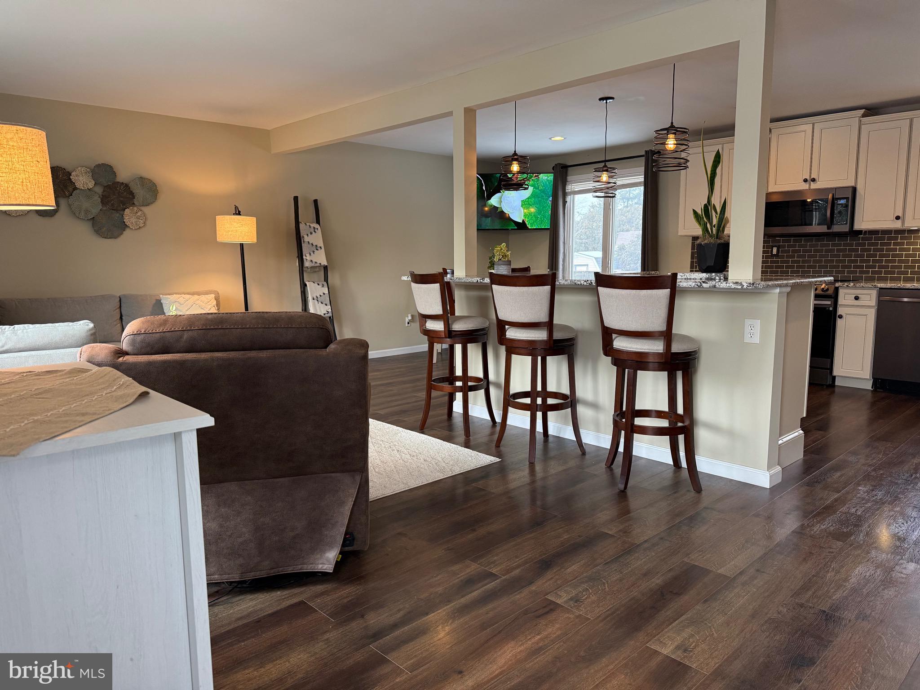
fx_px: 638
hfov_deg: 71.6
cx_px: 460
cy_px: 345
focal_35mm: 24
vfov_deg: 56.8
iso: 320
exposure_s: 1/120
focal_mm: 6.76
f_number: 1.78
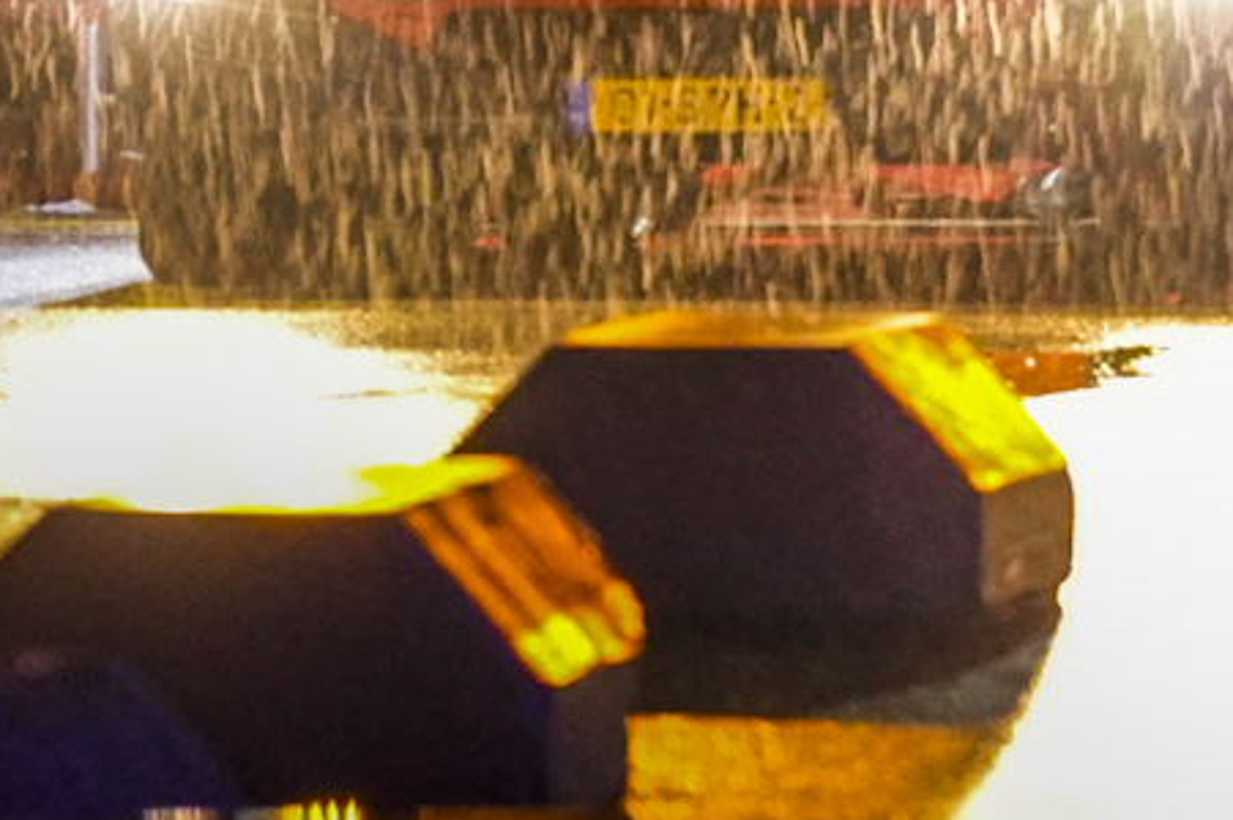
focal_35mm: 912
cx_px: 1936
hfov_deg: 2.3
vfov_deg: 1.5
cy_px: -815
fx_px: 31212
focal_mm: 143
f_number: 2.8
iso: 6400
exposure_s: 1/60
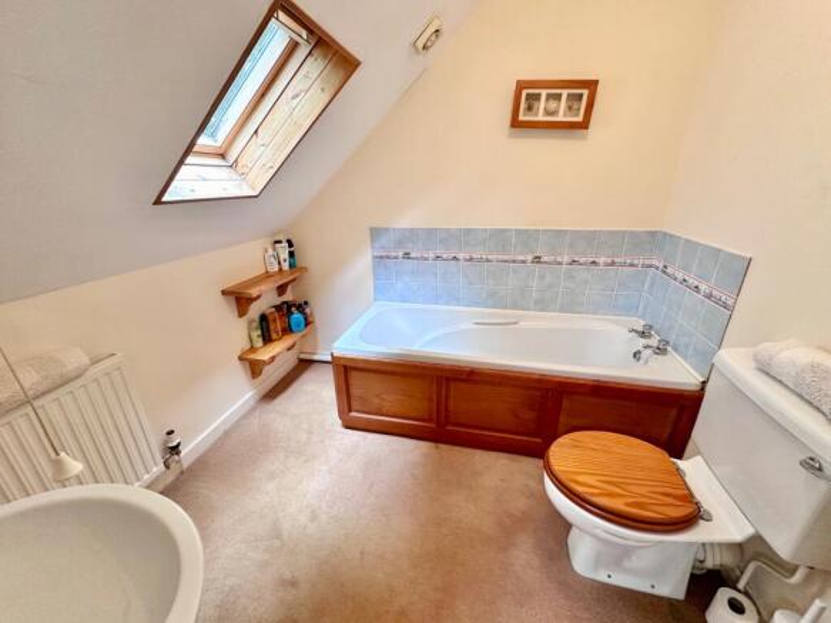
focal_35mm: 14
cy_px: 312
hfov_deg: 102.1
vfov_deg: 85.7
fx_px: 336
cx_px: 416
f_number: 2.2
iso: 200
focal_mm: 2.22
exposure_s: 1/100
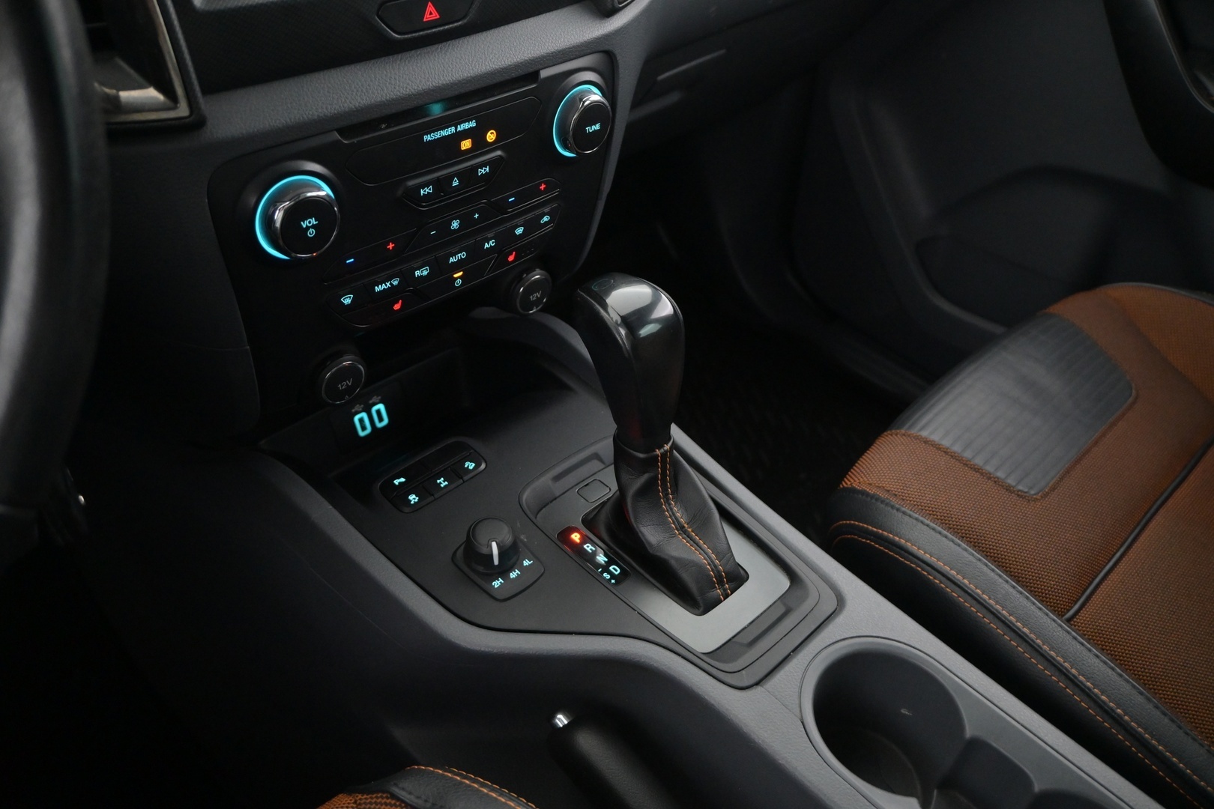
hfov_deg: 63.2
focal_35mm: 29
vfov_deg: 44.6
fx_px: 986
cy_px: 404
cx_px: 607
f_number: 3.8
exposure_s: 1/30
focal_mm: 19.5
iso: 3600
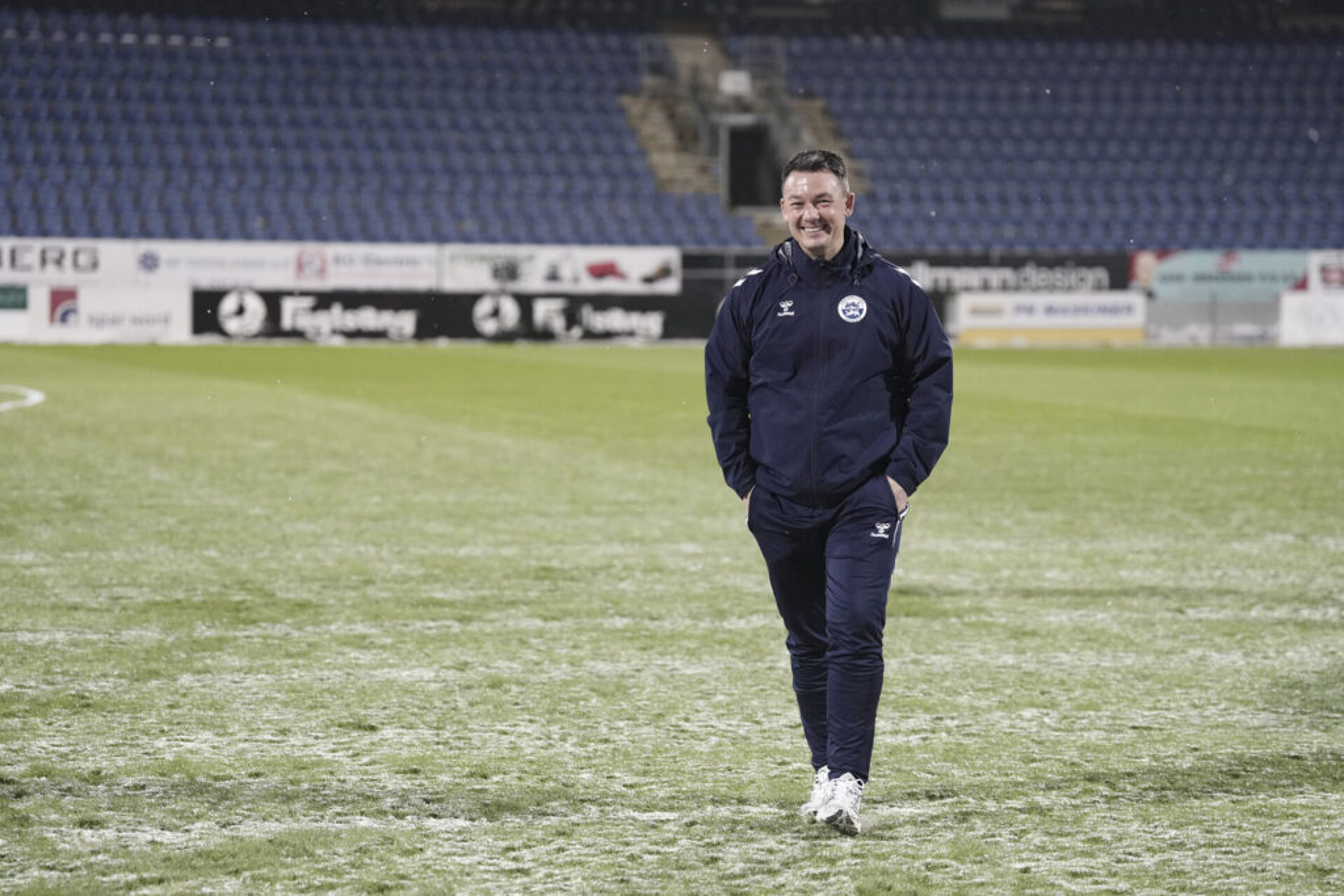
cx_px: 672
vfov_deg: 13.3
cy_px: 448
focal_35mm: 103
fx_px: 3846
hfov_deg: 19.8
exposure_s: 1/1000
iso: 3200
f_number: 2.8
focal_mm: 103
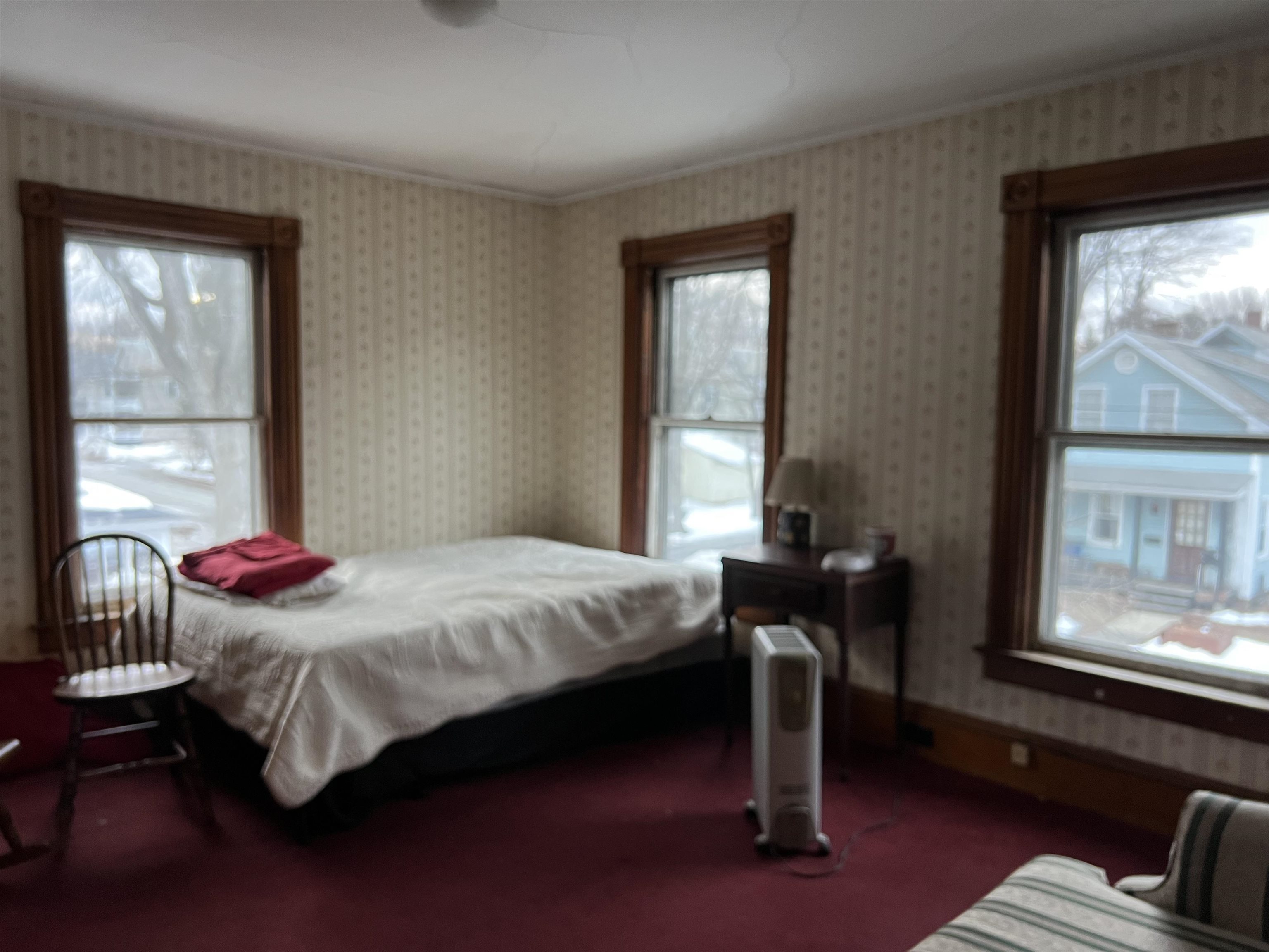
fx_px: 953
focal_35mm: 26
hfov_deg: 67.3
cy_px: 476
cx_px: 634
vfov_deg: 53.1
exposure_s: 1/60
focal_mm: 5.7
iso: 250
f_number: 1.5
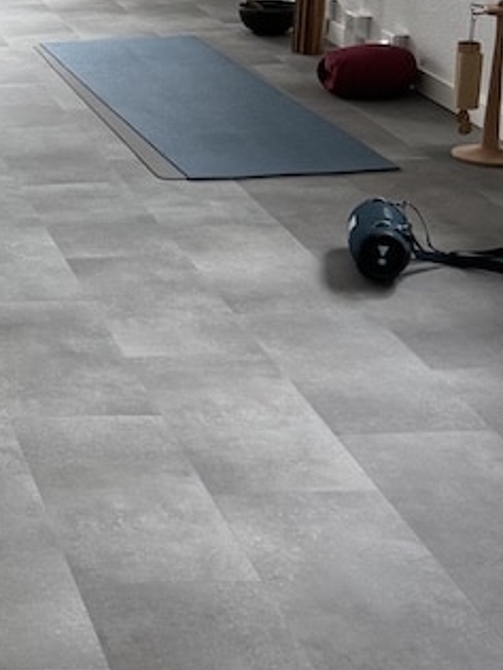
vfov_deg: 23.6
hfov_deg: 16.1
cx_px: -331
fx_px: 1569
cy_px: 101
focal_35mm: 81
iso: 200
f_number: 1.78
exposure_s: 1/121
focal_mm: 6.76
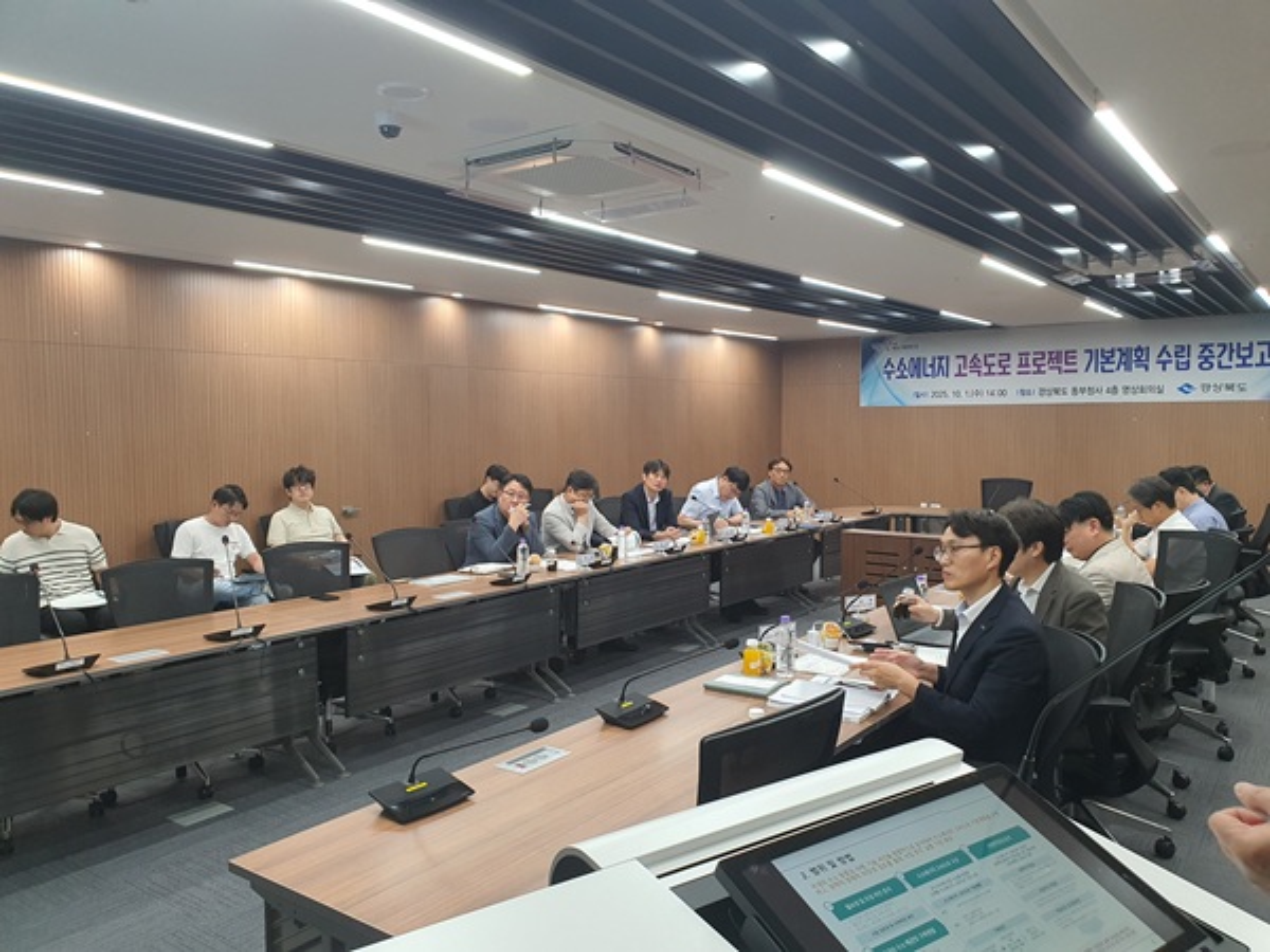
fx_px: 954
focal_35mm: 26
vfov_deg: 53.1
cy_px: 476
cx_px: 635
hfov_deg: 67.3
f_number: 2.4
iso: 200
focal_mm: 4.3
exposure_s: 1/120
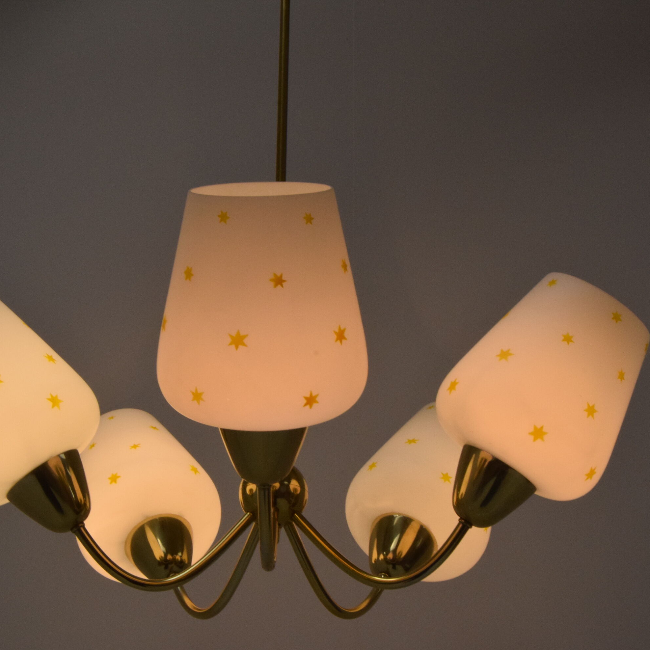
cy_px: 326
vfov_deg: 29.6
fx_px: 1232
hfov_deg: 29.5
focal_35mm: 58
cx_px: 297
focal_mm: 30
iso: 1600
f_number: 29
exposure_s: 1/100
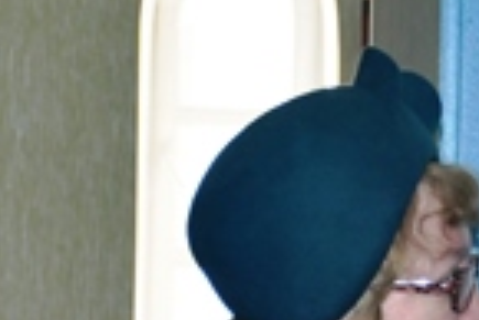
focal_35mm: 330
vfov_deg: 4.2
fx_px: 4395
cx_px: 413
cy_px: 381
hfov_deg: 6.2
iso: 800
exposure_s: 1/60
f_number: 5
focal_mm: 50
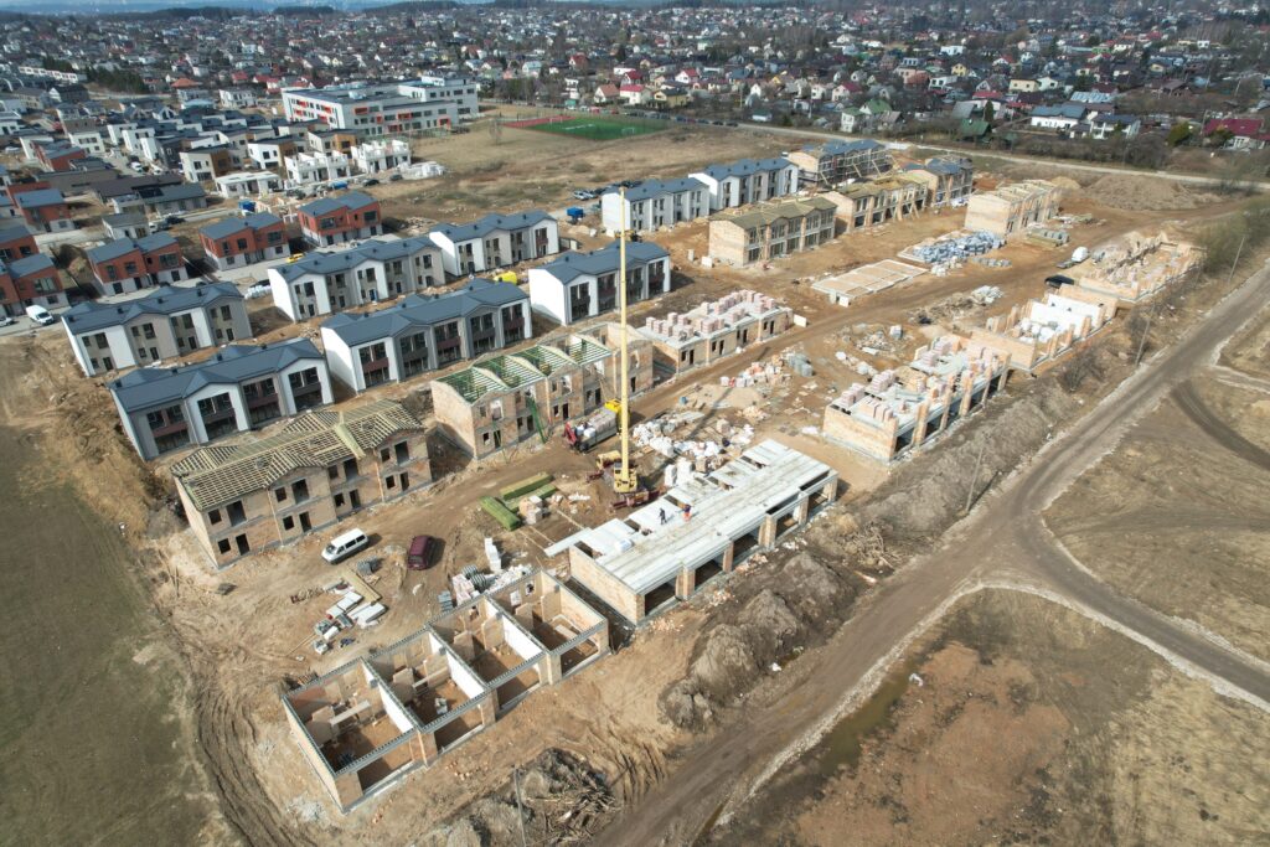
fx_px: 776
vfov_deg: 57.2
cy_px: 424
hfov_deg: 78.6
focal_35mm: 22
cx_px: 635
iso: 100
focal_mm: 8.38
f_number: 2.8
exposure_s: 1/1600
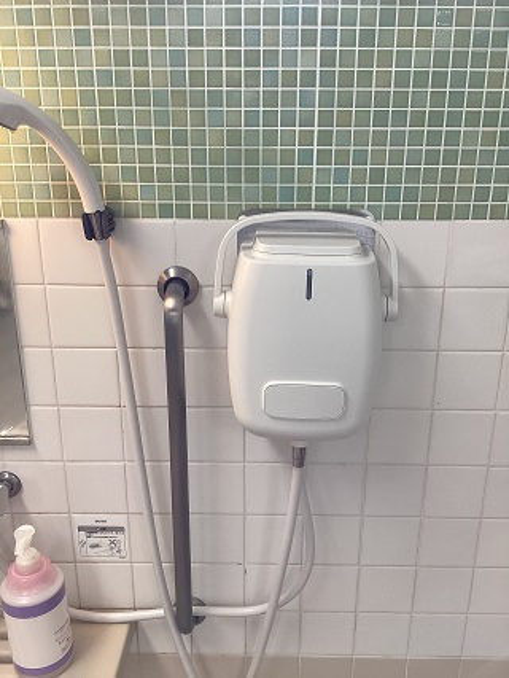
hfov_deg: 45.5
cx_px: 254
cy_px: 339
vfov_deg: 58.3
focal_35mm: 31
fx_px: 607
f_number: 2.4
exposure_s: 1/120
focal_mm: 3.3
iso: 80
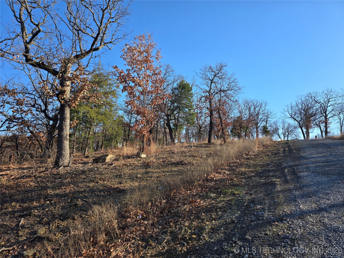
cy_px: 129
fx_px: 229
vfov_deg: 58.9
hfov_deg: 73.9
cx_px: 172
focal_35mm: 23
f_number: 1.7
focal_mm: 6.3
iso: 12
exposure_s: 1/353
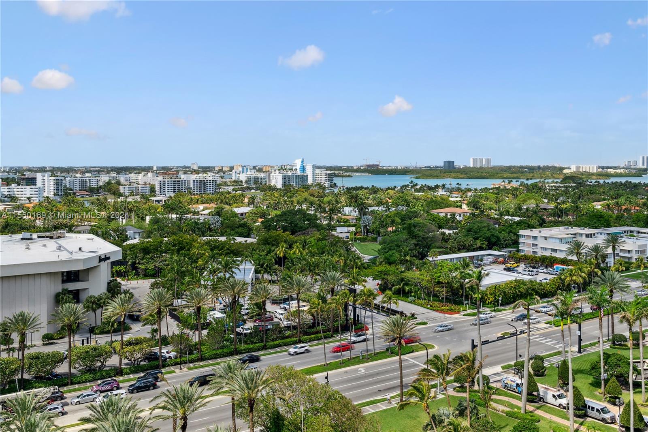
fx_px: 540
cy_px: 216
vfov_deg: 43.6
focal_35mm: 30
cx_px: 324
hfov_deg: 61.9
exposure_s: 1/500
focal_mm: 20
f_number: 8
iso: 400
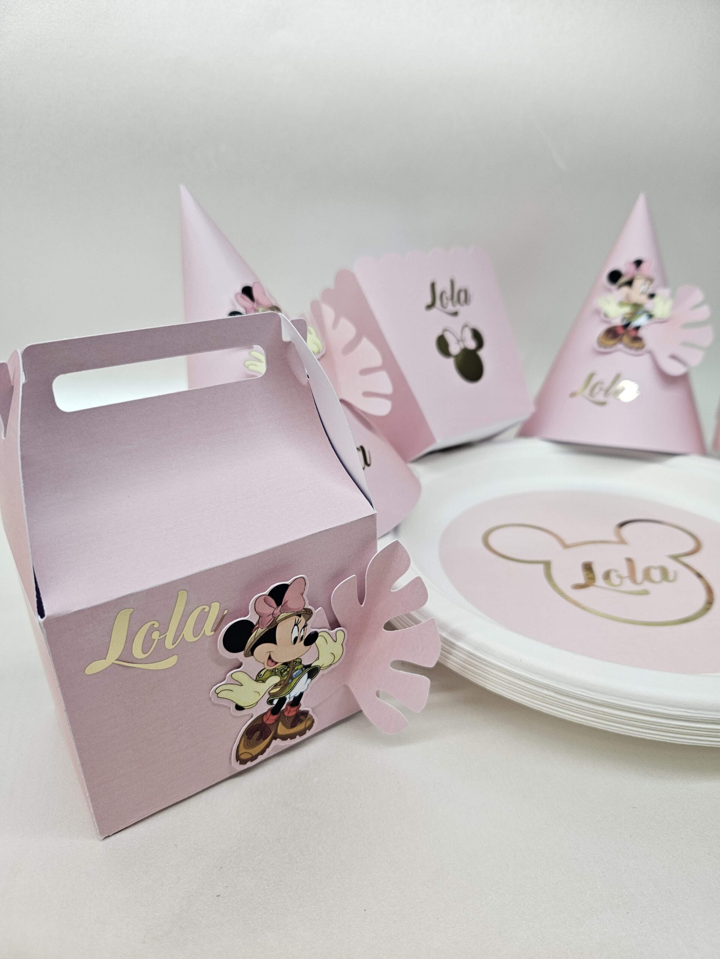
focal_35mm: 23
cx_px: 360
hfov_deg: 58.9
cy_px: 480
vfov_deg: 73.9
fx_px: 638
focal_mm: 5.4
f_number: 1.8
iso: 64
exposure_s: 1/100
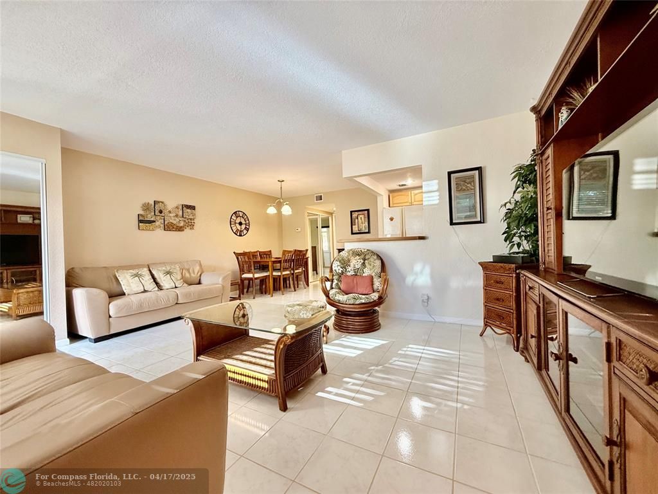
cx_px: 329
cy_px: 247
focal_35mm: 14
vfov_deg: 85.7
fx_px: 266
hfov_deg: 102.1
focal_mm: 2.22
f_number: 2.2
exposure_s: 1/60
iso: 200
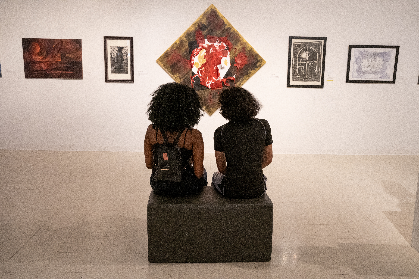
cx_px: 210
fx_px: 404
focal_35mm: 35
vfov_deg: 38.2
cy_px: 140
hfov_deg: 54.8
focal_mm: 34.7
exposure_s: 1/125
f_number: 8
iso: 8000
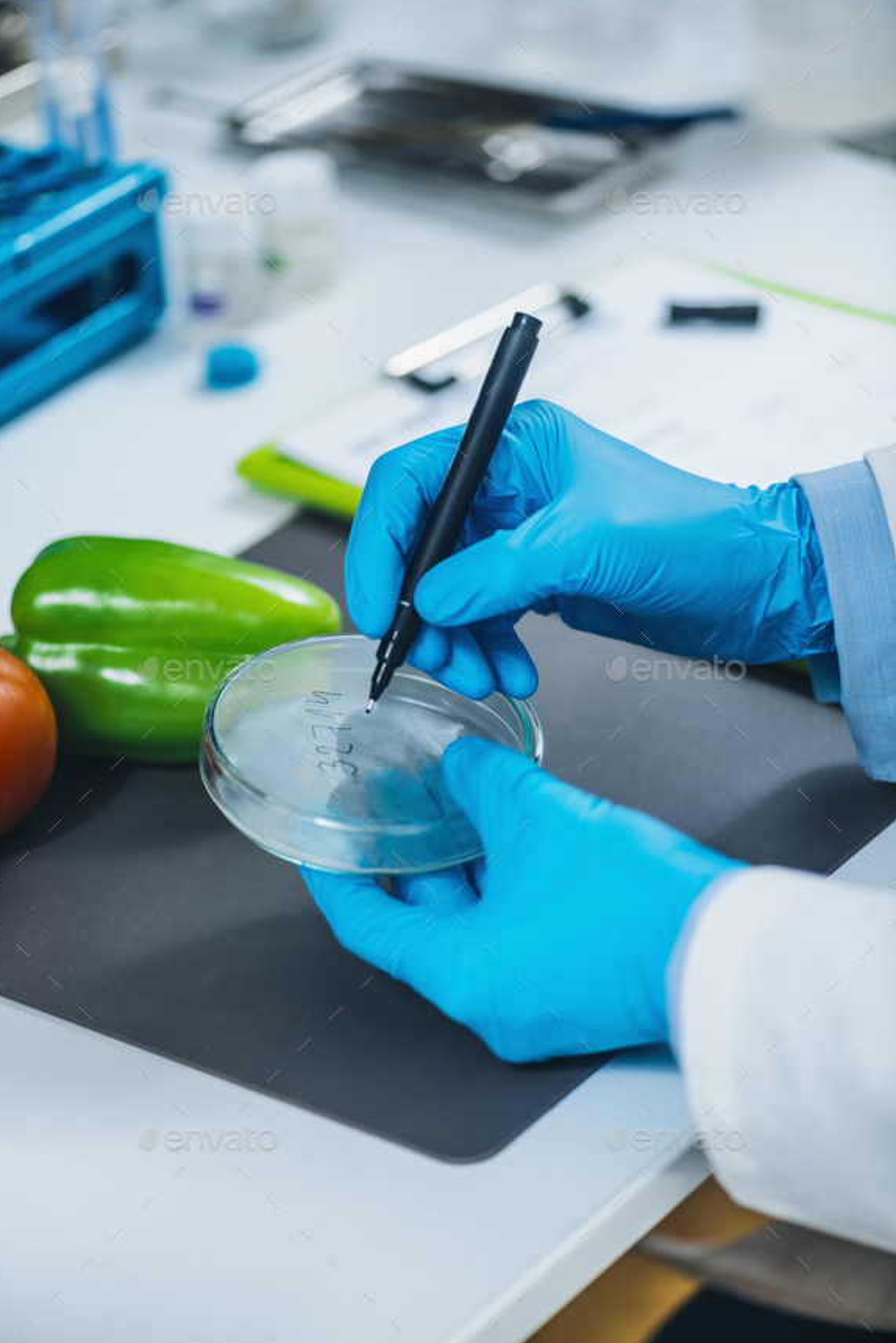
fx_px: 4028
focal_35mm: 108
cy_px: 658
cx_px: 437
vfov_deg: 18.9
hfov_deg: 12.7
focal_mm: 105
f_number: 3.2
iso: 64
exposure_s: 1/160
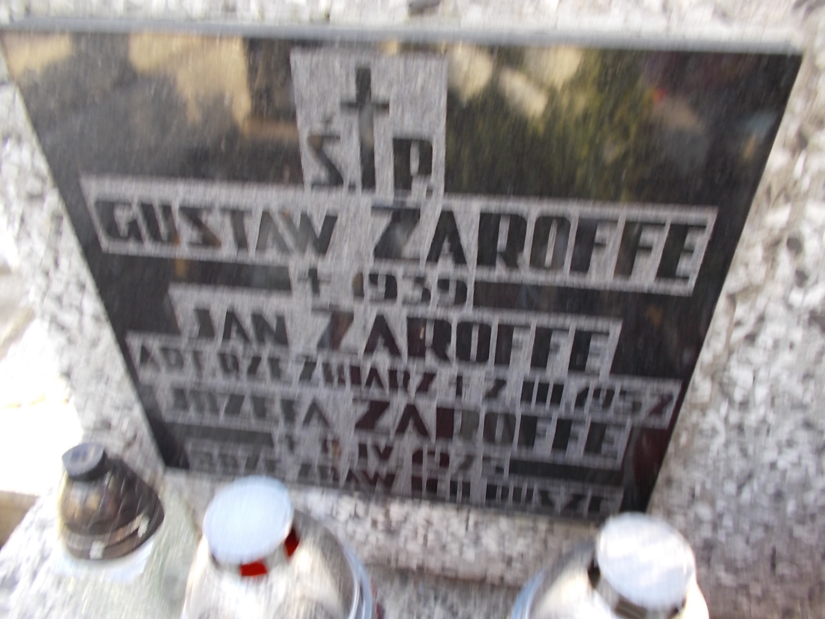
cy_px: 310
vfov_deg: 53.1
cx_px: 412
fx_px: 620
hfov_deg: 67.3
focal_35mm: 26
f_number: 3.2
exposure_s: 1/25
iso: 80
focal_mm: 4.6
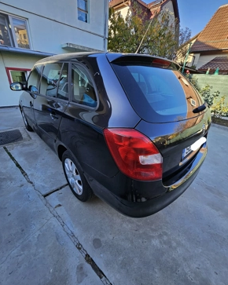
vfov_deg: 100.7
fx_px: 118
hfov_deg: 87.9
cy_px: 138
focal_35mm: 14
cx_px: 113
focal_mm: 1.7
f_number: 2.2
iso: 32
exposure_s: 1/109
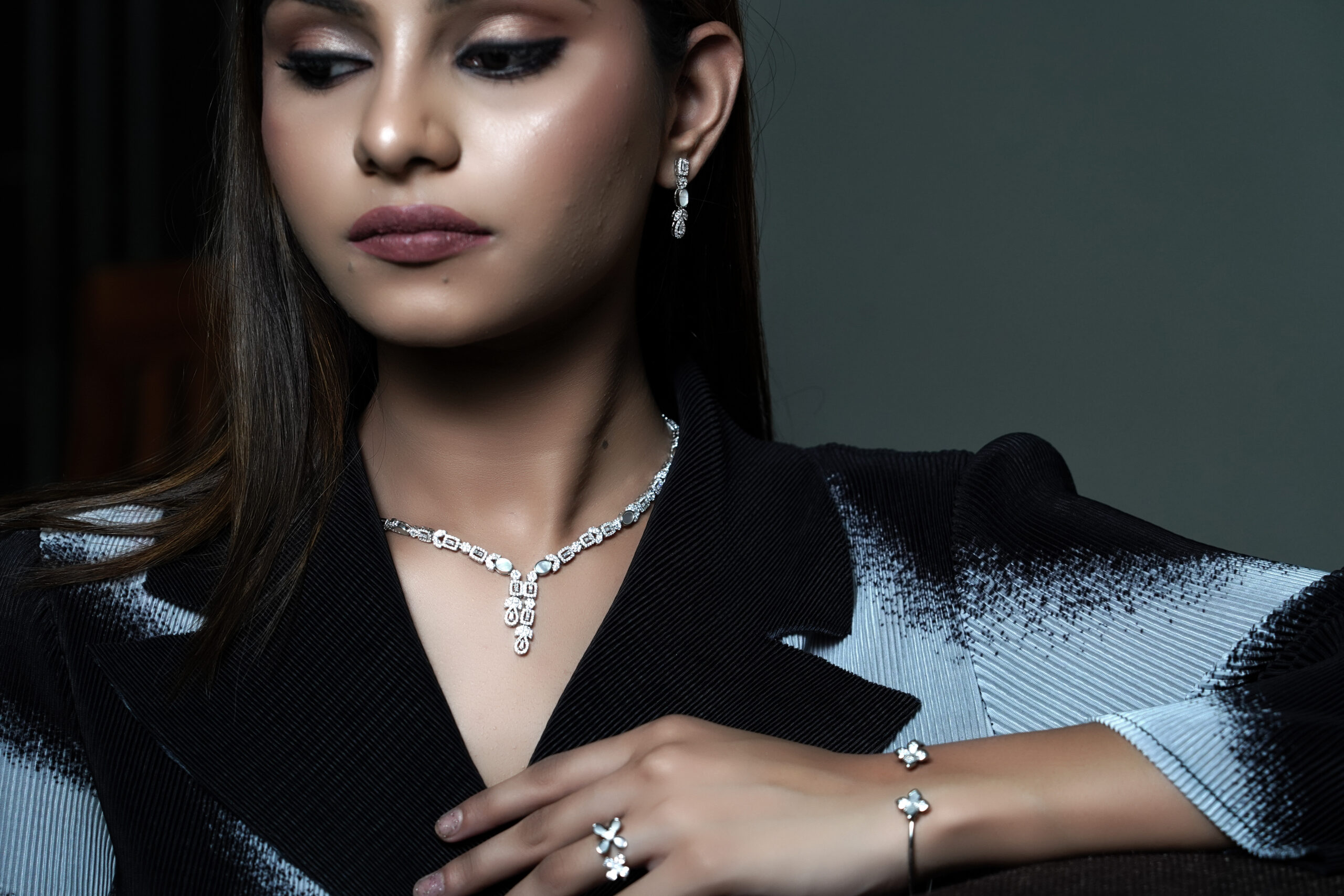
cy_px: 448
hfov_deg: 19.5
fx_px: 3920
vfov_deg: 13.0
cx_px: 672
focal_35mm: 105
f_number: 5.6
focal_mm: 105
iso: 1000
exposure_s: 1/80
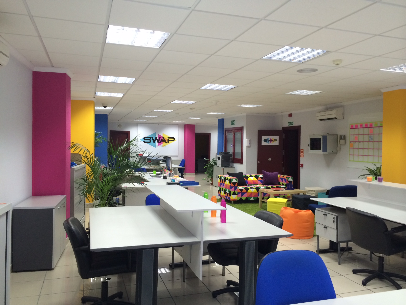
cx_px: 203
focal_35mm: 30
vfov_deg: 46.8
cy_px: 152
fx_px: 352
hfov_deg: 60.0
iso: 80
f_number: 2.2
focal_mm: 4.12
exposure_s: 1/33
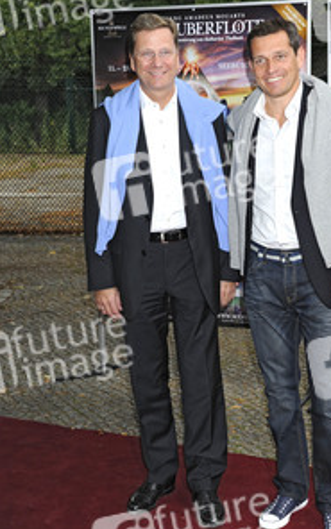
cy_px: 268
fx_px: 895
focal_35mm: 62
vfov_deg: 33.0
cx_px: 236
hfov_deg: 20.8
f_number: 5.6
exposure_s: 1/160
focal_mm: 45
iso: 400
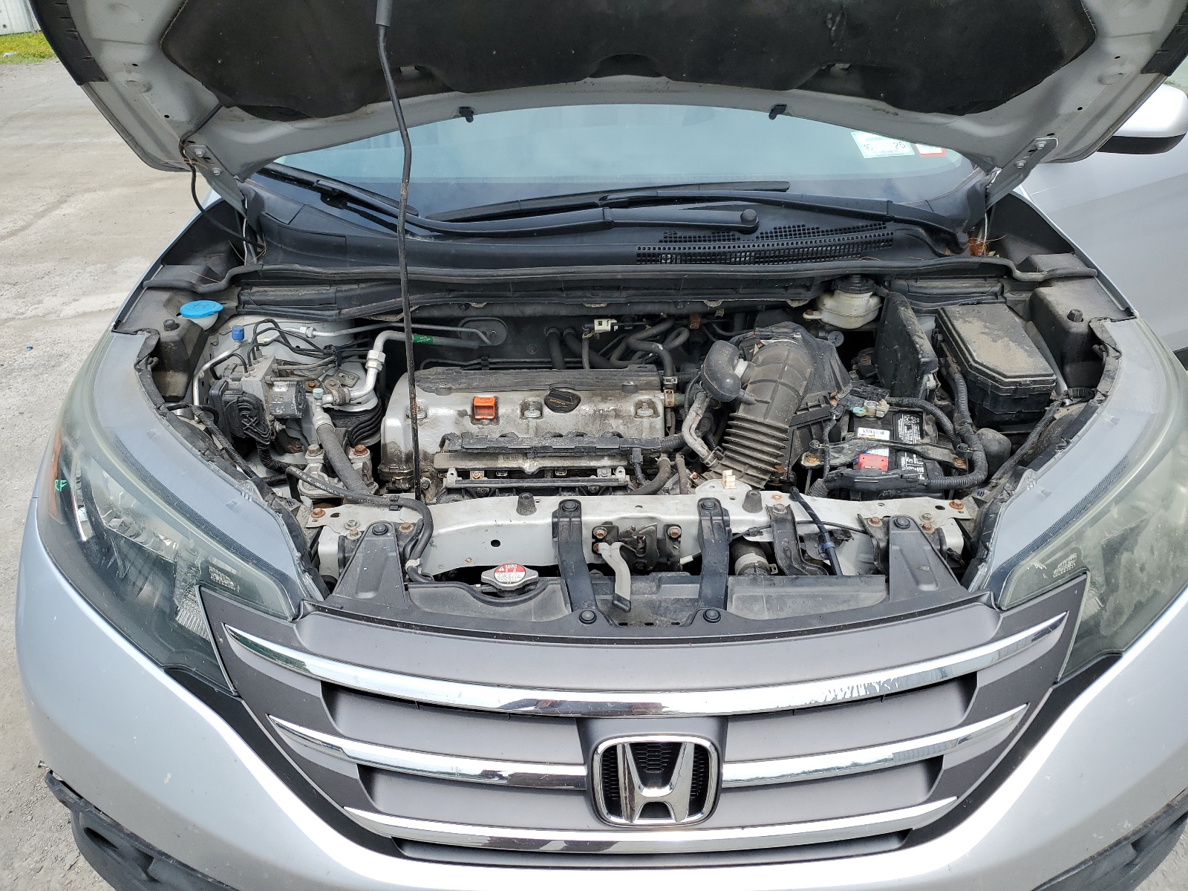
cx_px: 594
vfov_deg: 53.1
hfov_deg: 67.3
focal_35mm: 26
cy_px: 446
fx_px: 892
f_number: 1.5
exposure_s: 1/2000
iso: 50
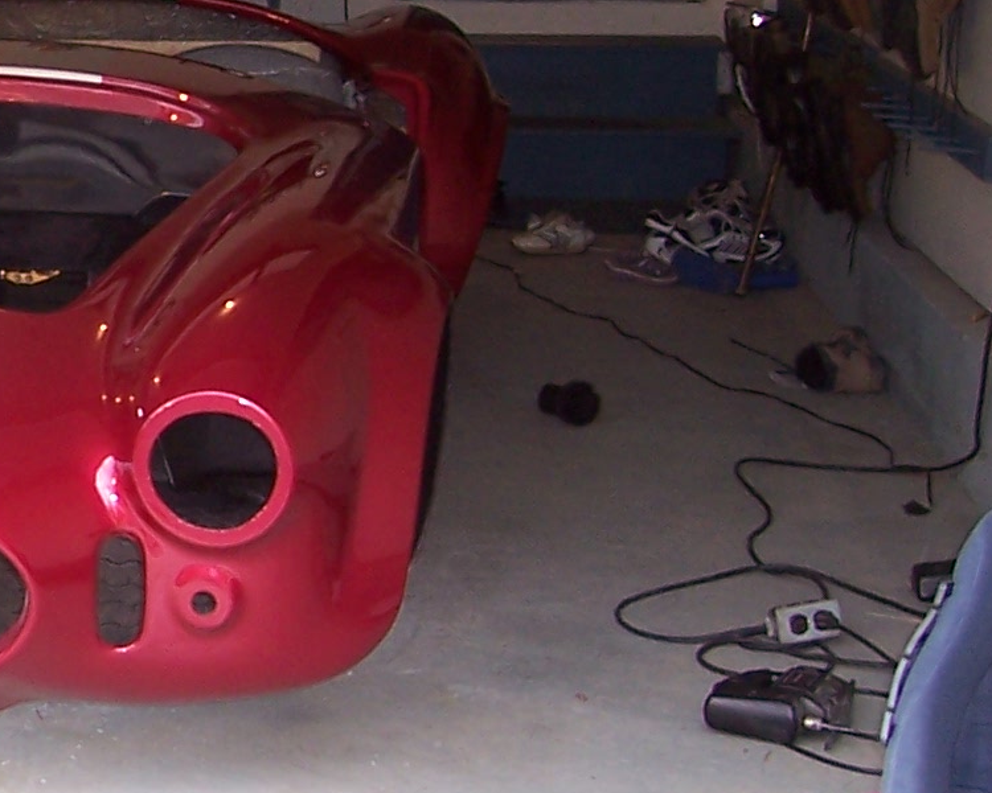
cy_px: 189
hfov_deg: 16.9
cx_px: -525
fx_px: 2995
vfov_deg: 15.0
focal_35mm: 102
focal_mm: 5.6
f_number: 2.7
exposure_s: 1/90
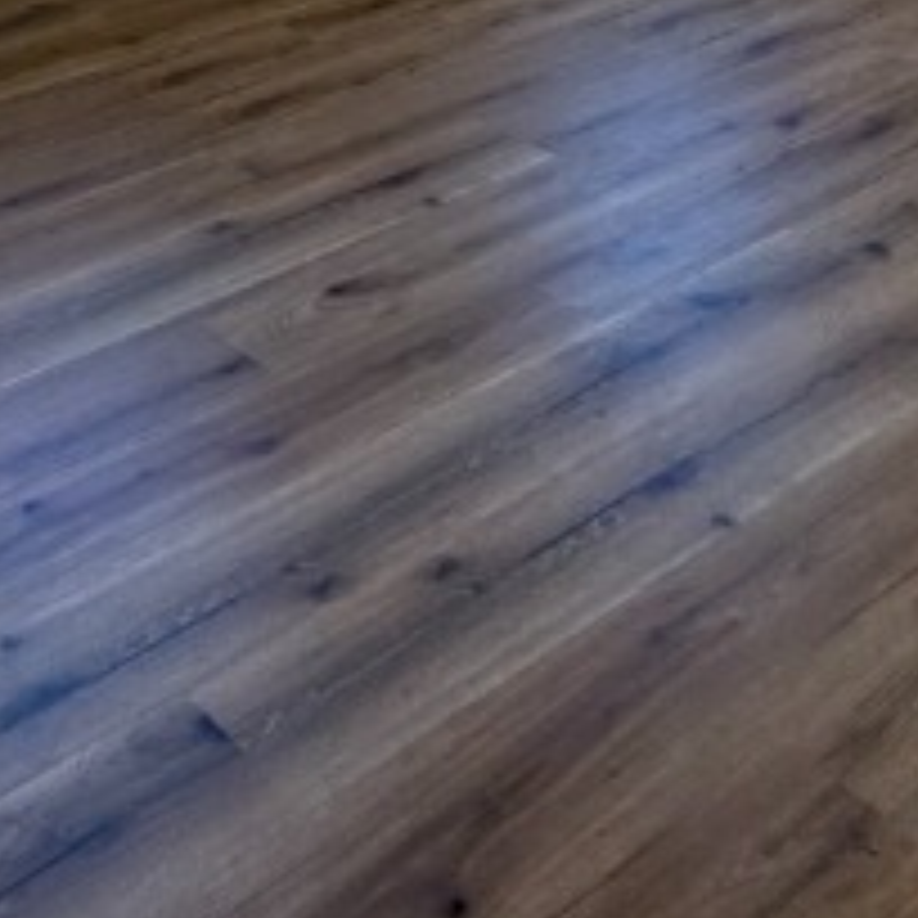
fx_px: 1860
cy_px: -410
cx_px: 666
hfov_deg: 27.4
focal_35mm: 62
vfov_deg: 23.1
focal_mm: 2.22
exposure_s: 1/100
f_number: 2.2
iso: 125
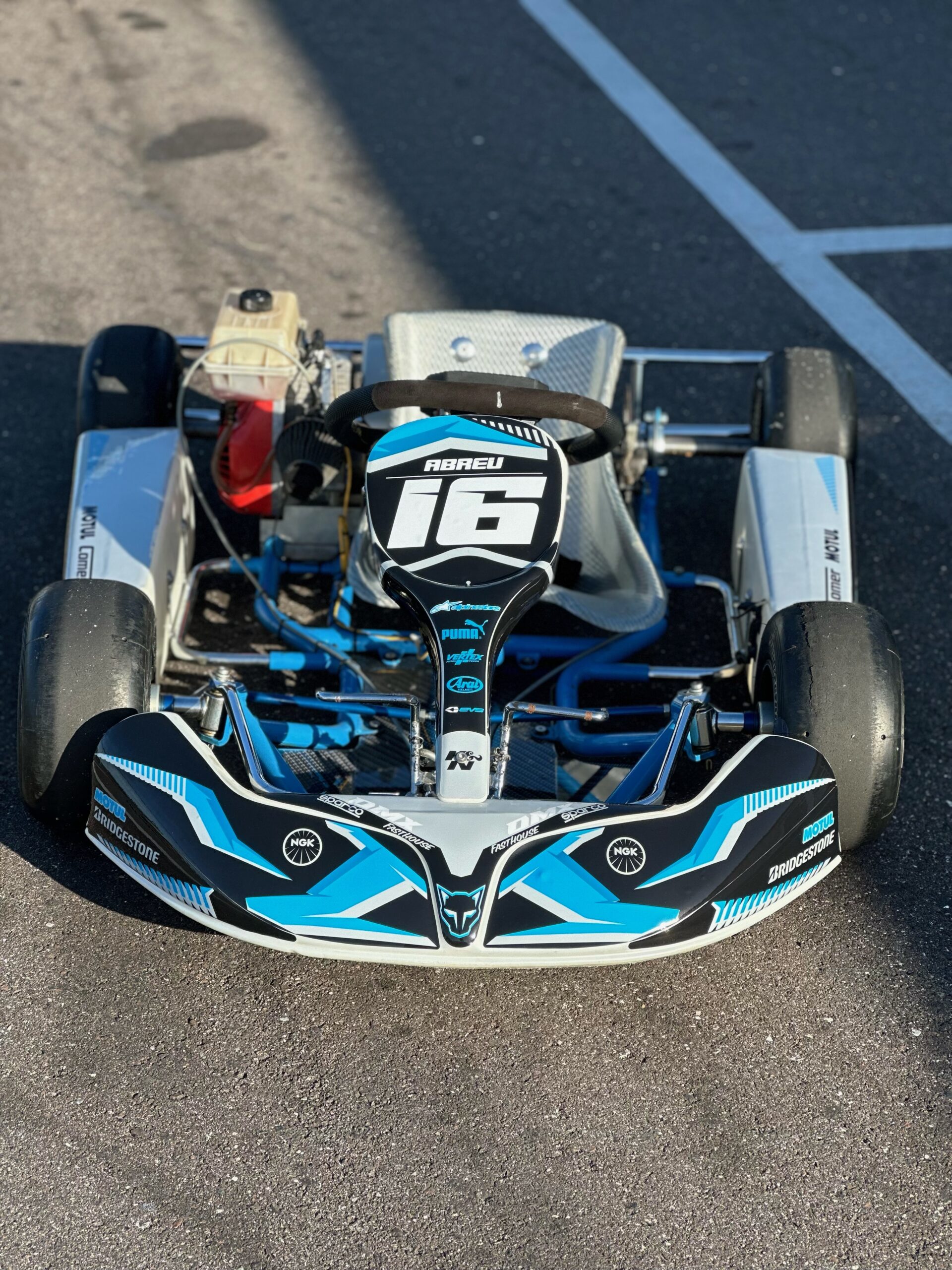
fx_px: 2824
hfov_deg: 19.1
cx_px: 476
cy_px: 635
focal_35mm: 77
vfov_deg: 25.3
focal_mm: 9
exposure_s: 1/352
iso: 32
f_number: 2.8
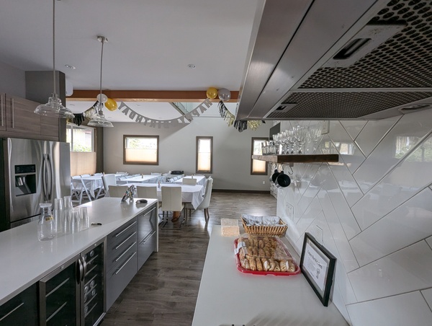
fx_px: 162
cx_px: 216
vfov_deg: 90.1
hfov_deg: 106.1
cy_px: 163
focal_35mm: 13
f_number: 2.2
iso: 81
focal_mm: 1.95
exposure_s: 1/23.8
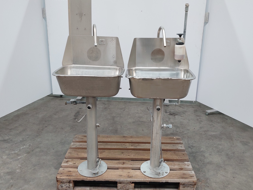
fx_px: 256
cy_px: 92
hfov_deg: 52.6
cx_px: 134
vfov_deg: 40.7
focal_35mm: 35
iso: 125
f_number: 1.8
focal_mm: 4
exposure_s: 1/50
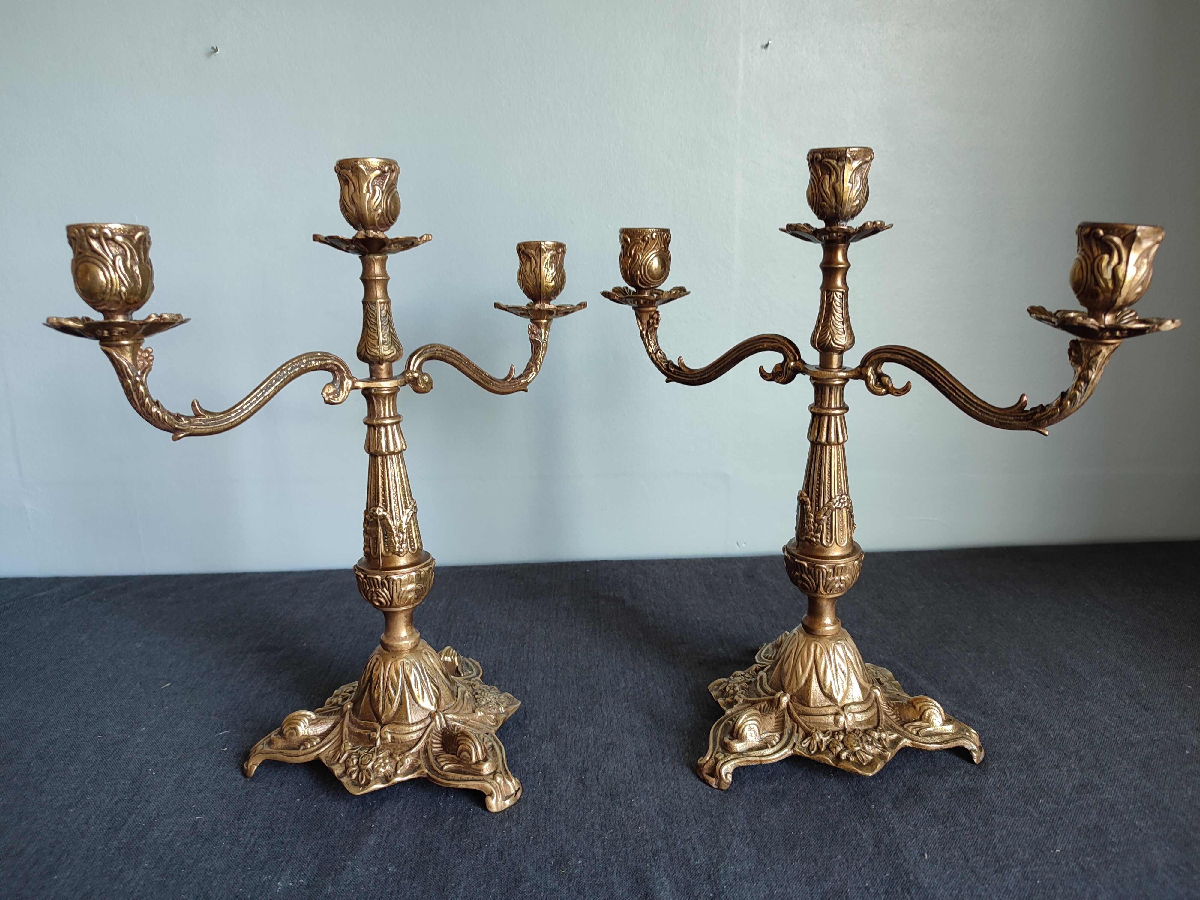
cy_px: 450
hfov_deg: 71.6
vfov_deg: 56.8
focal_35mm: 24
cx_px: 600
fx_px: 832
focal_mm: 5.89
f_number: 1.89
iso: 262
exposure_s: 1/33
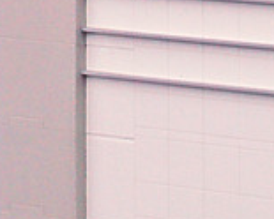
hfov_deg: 5.6
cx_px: -37
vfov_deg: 4.5
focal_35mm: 342
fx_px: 2773
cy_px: -191
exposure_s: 1/200
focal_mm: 42
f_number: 7.1
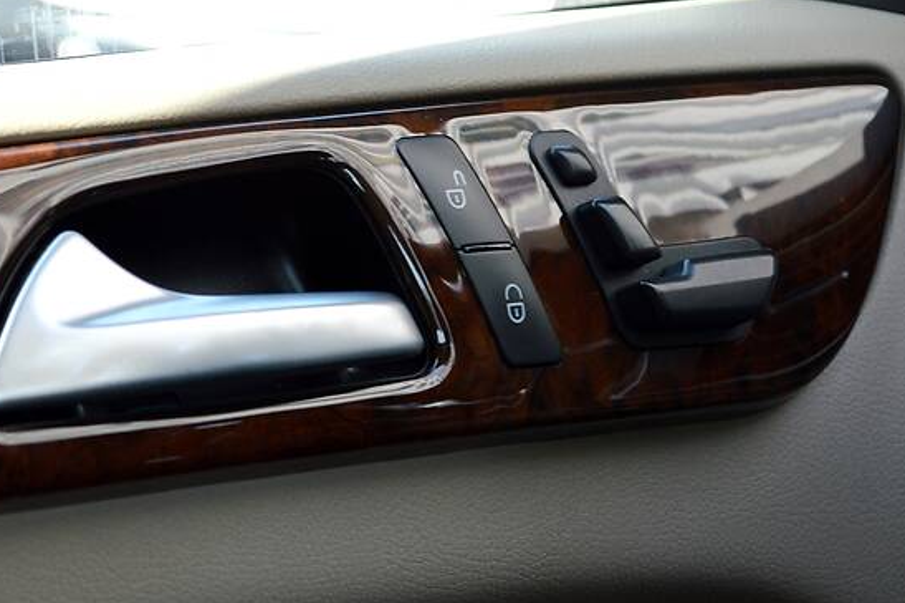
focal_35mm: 121
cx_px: 347
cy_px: 186
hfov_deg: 17.0
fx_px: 3033
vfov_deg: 11.3
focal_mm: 55
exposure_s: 1/125
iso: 360
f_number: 5.6
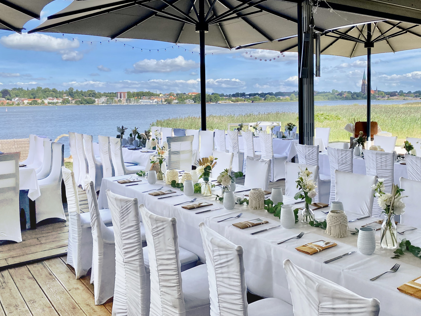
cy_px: 166
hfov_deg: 55.2
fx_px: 401
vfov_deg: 42.9
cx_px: 238
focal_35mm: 33
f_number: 1.8
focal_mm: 4.25
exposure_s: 1/1193
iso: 32
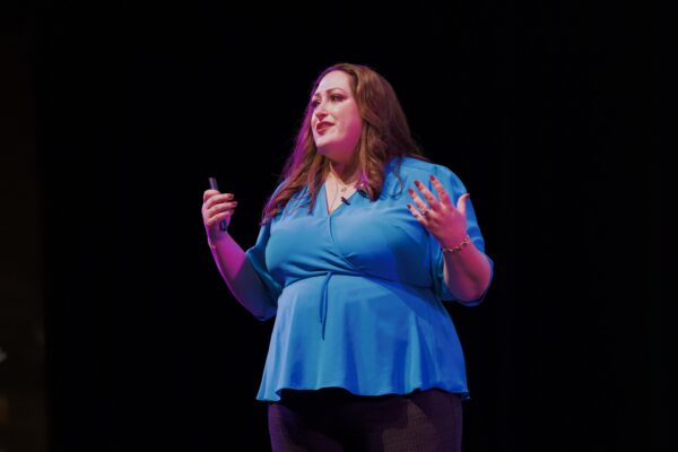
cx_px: 339
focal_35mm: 162
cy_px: 226
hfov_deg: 12.7
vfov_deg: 8.5
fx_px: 3051
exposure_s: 1/160
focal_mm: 162
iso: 800
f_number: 2.8
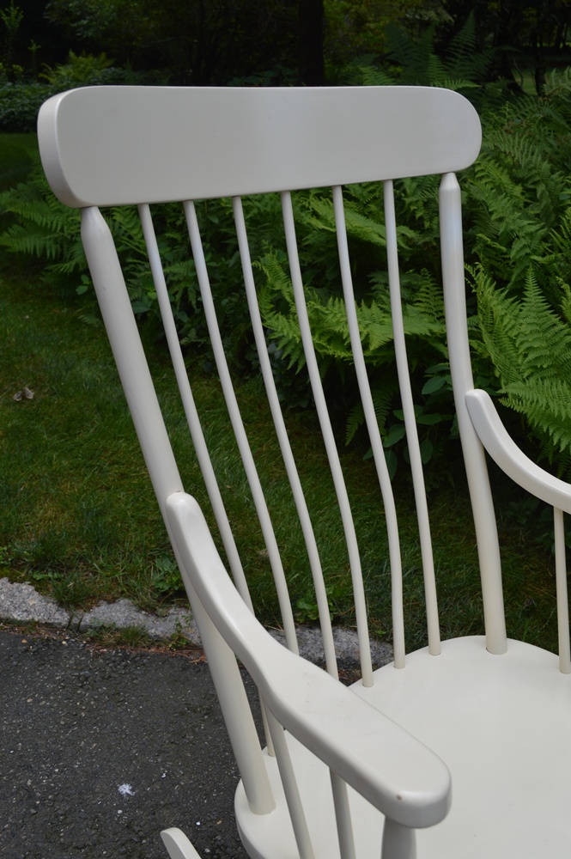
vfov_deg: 57.3
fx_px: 786
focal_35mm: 33
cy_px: 430
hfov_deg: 39.9
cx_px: 286
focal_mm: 22
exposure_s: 1/160
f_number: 6.3
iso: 100
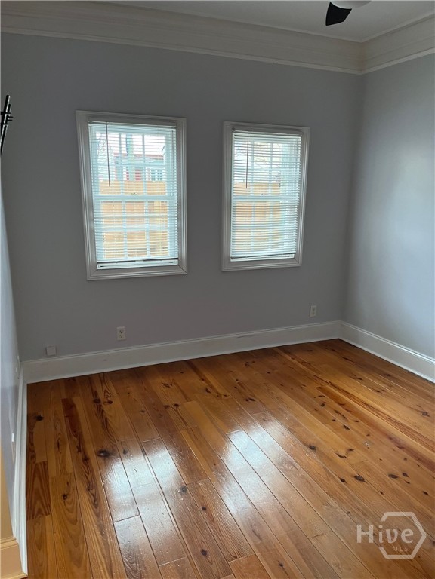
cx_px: 218
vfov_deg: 67.3
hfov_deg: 53.1
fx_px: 436
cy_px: 290
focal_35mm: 26
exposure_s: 1/60
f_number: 1.6
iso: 125
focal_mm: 5.1
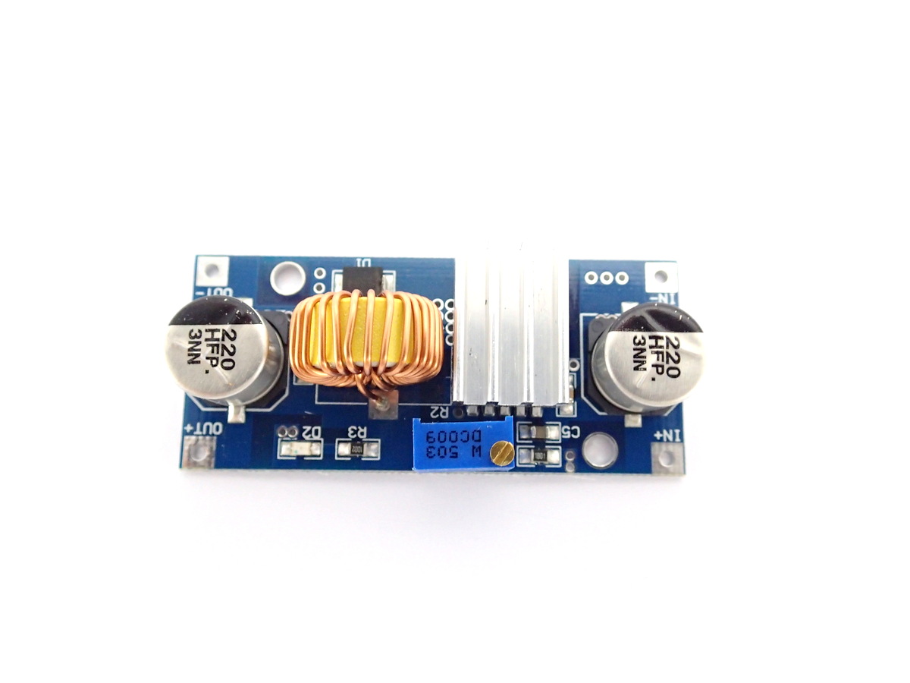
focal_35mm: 30
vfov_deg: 46.8
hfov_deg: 60.0
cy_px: 342
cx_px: 455
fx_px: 789
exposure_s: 1/30
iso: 500
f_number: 3.2
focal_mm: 5.5
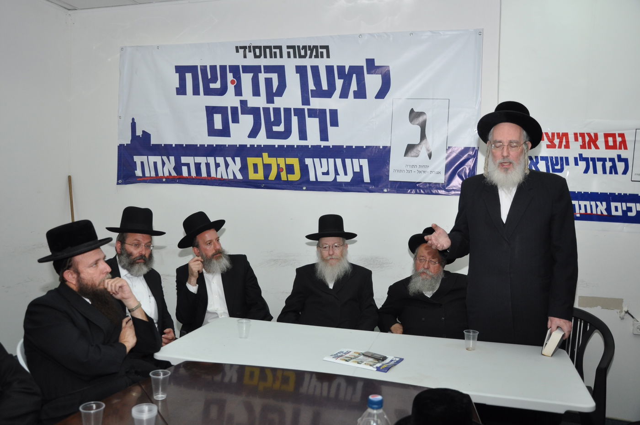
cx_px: 320
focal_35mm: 33
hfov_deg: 57.3
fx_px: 586
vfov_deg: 39.9
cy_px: 212
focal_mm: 22
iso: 500
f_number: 5
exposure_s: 1/160
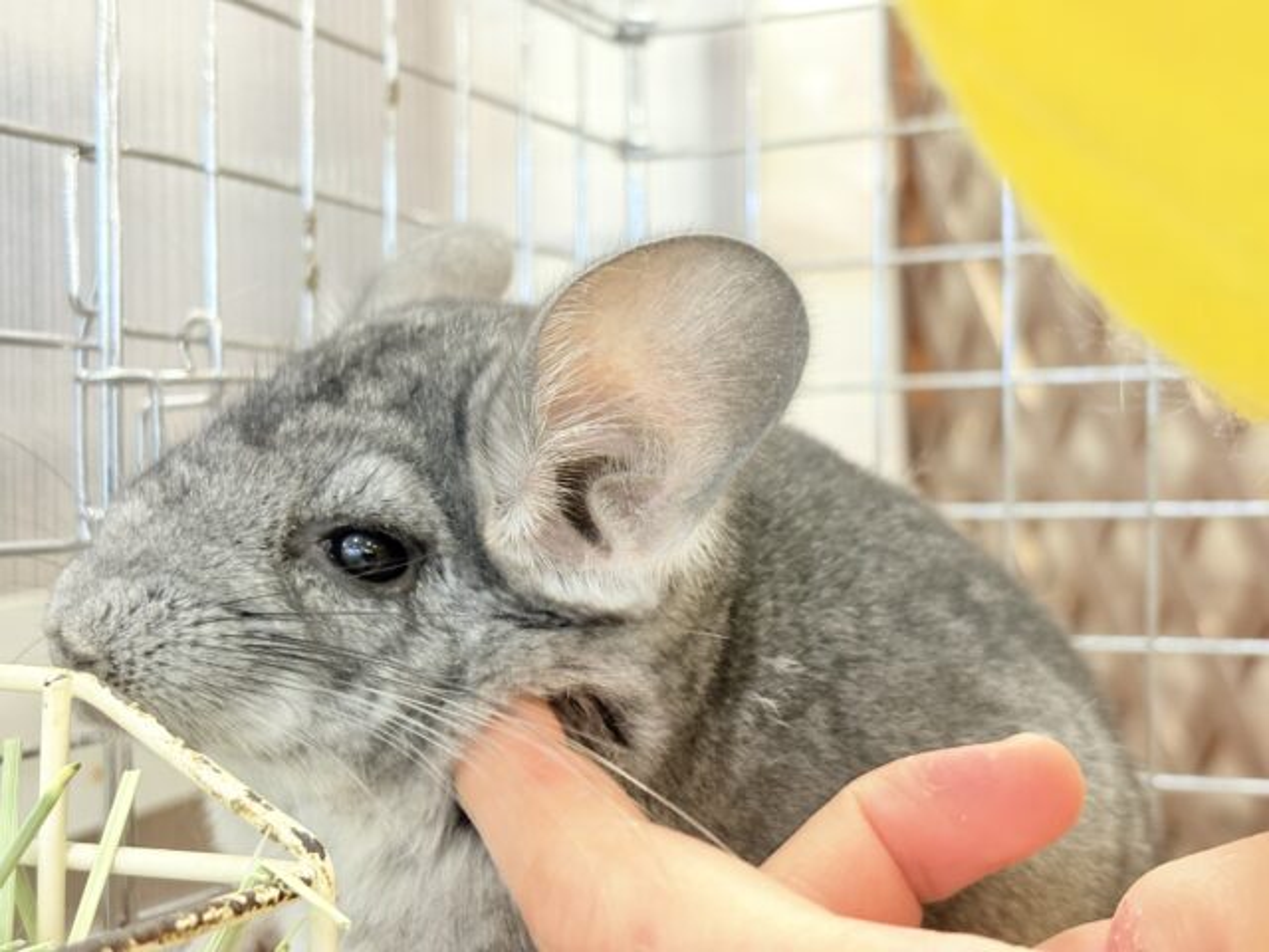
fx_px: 1906
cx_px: 634
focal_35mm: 52
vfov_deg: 28.0
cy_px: 476
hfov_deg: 36.8
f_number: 1.6
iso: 125
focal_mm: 5.96
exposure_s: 1/33
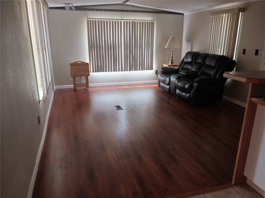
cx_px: 132
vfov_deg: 51.4
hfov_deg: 65.3
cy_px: 99
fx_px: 207
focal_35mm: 27
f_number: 1.8
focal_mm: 4
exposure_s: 1/25
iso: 250
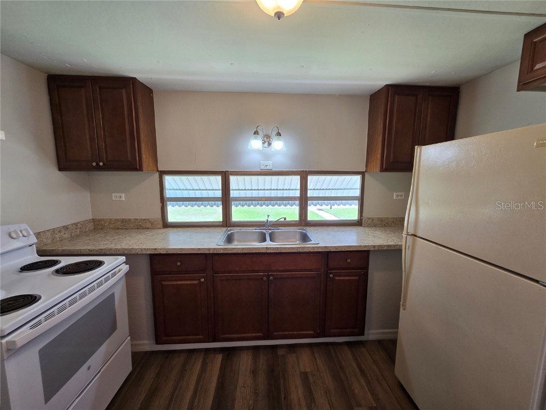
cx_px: 273
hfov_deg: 106.2
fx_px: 205
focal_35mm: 13
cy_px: 205
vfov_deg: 89.9
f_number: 2.2
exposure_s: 1/60
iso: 80
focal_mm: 2.2
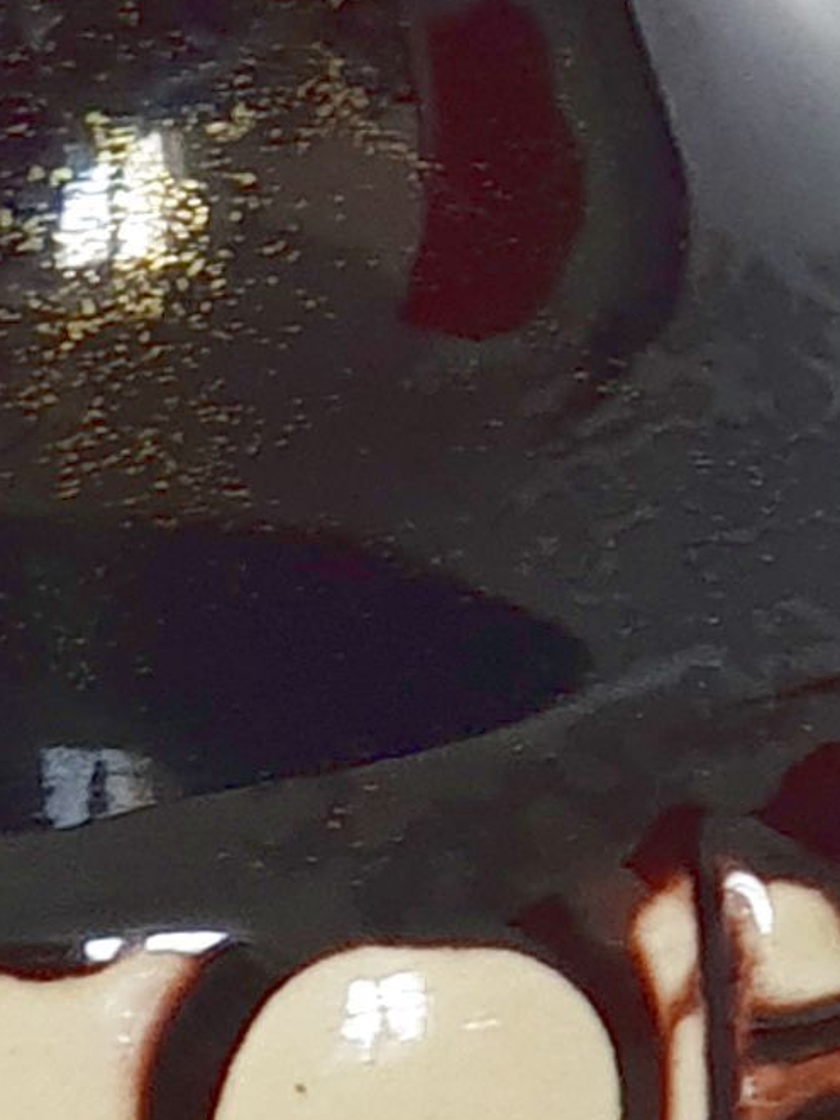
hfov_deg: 4.7
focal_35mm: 317
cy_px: 1737
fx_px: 10253
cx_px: -290
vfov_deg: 6.2
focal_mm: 6
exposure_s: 1/33
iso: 64
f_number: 2.4
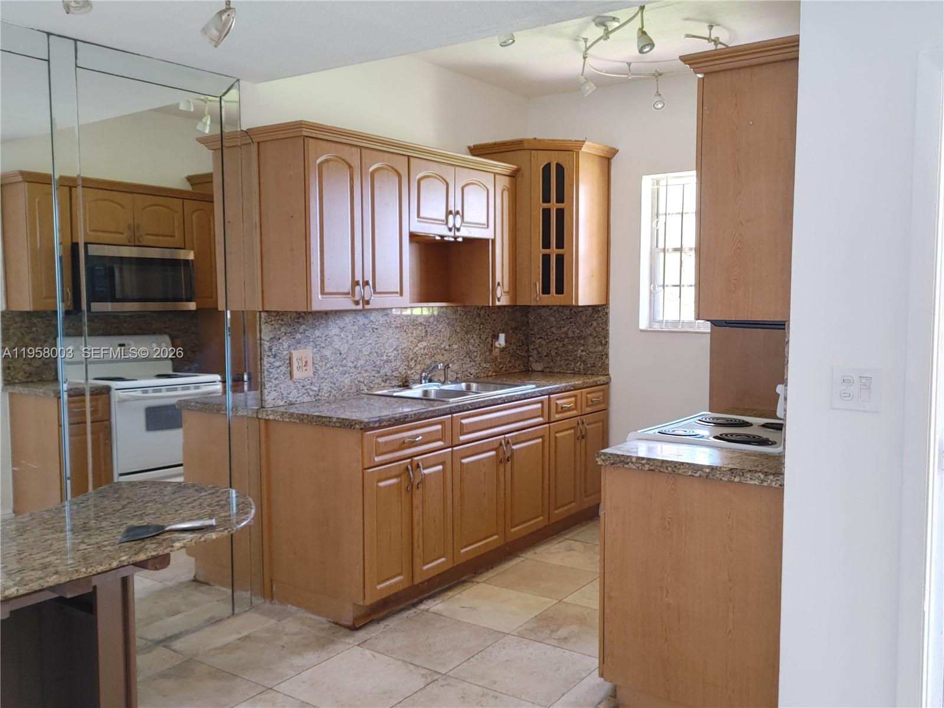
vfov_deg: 45.4
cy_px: 354
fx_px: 845
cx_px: 472
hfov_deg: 58.4
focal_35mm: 31
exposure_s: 1/24
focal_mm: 5.58
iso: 250
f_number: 1.8
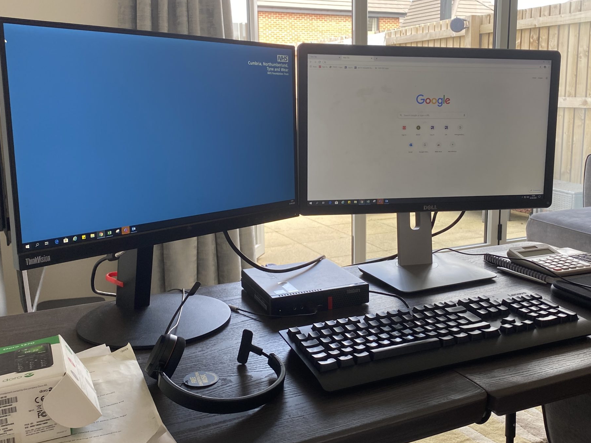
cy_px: 213
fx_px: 632
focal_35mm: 37
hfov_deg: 50.0
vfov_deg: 38.7
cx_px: 333
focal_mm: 4.25
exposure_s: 1/122
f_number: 1.8
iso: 40
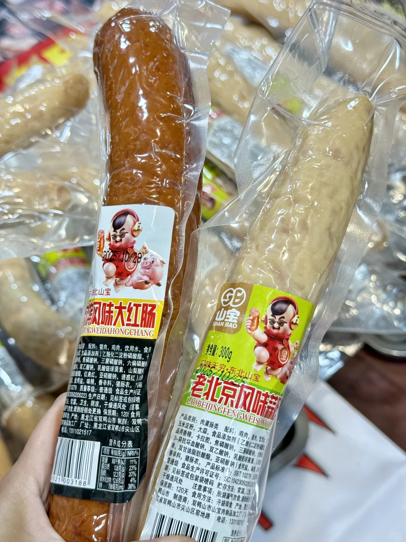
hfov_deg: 30.3
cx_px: 203
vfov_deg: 39.7
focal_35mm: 48
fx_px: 751
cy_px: 271
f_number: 1.78
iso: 125
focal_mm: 6.76
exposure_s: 1/100
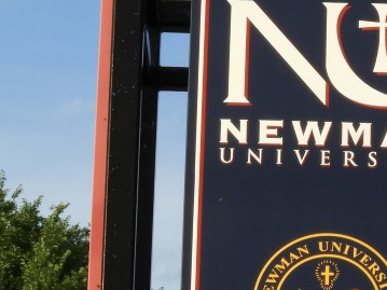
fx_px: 2917
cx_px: 383
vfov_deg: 5.7
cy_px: 195
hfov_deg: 7.6
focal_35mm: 261
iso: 100
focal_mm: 11.6
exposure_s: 1/400
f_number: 4.2
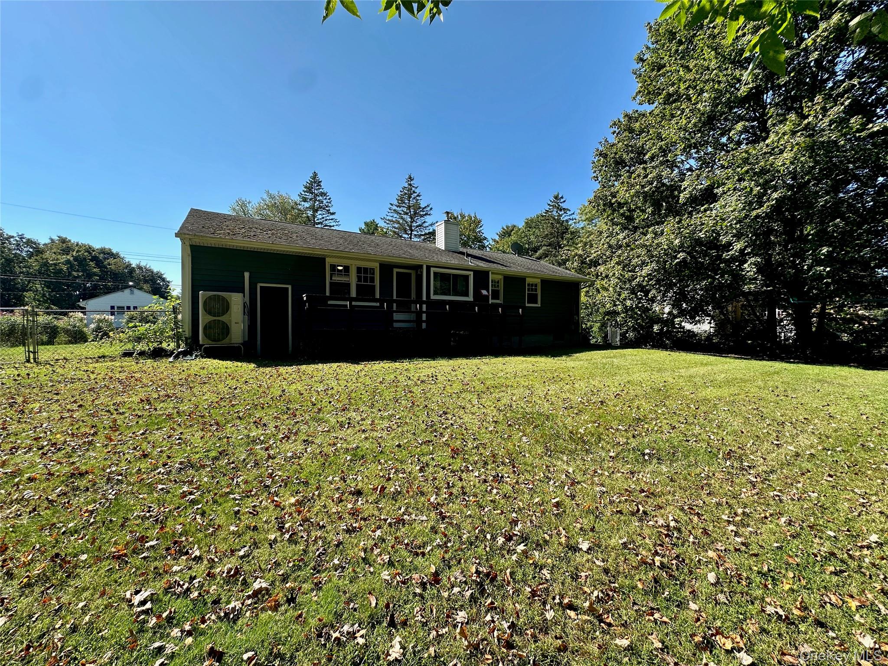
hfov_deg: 102.1
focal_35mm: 14
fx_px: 359
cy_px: 333
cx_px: 444
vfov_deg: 85.7
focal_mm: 2.22
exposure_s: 1/686
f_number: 2.2
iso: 40
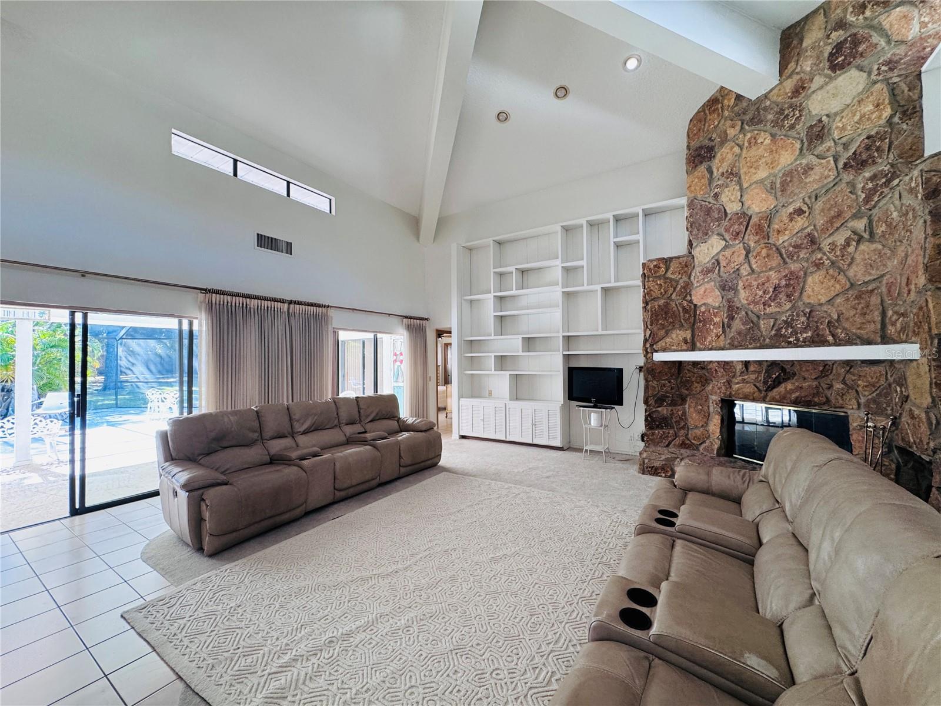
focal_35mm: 14
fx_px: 381
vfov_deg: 85.7
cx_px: 470
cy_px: 353
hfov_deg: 102.1
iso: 200
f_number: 2.2
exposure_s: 1/60
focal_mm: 2.22
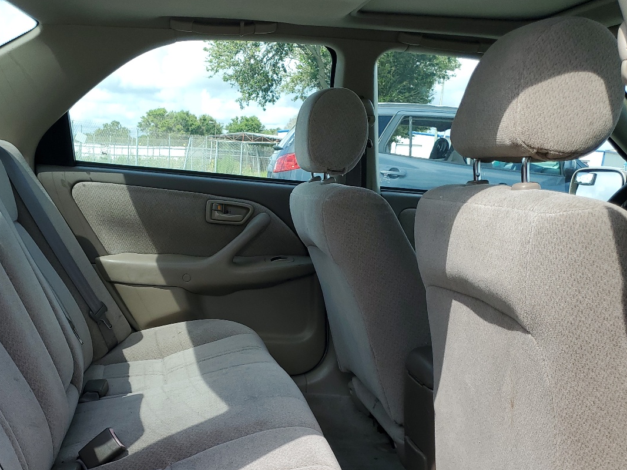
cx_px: 191
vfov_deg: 36.2
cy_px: 338
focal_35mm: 39
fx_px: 706
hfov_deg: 46.8
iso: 50
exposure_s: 1/1111
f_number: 1.5
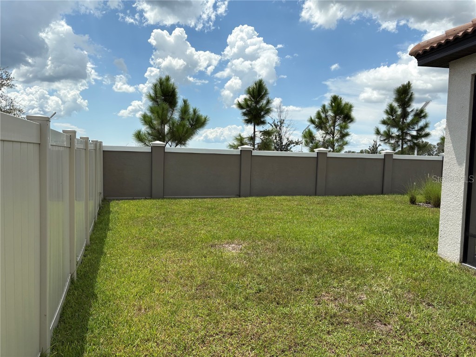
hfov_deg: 67.3
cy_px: 178
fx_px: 358
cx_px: 238
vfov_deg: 53.1
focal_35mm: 26
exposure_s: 1/4608
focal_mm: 5.96
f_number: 1.6
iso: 50
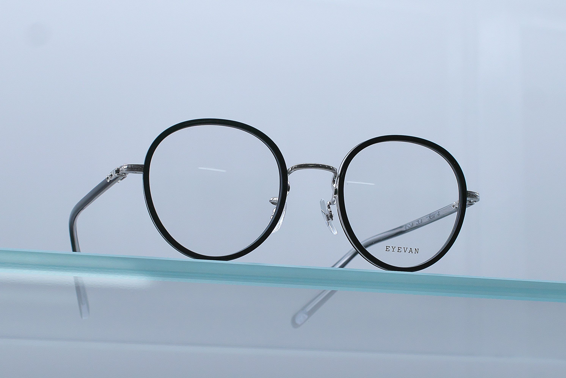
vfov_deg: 29.9
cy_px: 189
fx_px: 707
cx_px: 283
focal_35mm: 45
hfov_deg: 43.6
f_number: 6.3
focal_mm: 30
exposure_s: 1/200
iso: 100
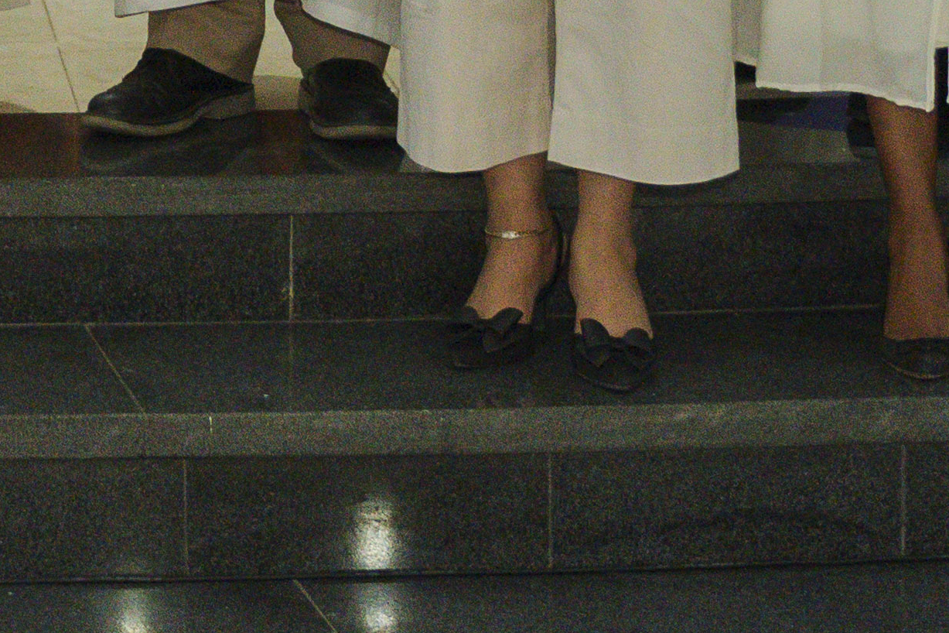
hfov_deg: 11.4
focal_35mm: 177
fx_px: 4666
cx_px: -243
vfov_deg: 7.3
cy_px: -899
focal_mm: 31
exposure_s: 1/160
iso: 4000
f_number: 2.8
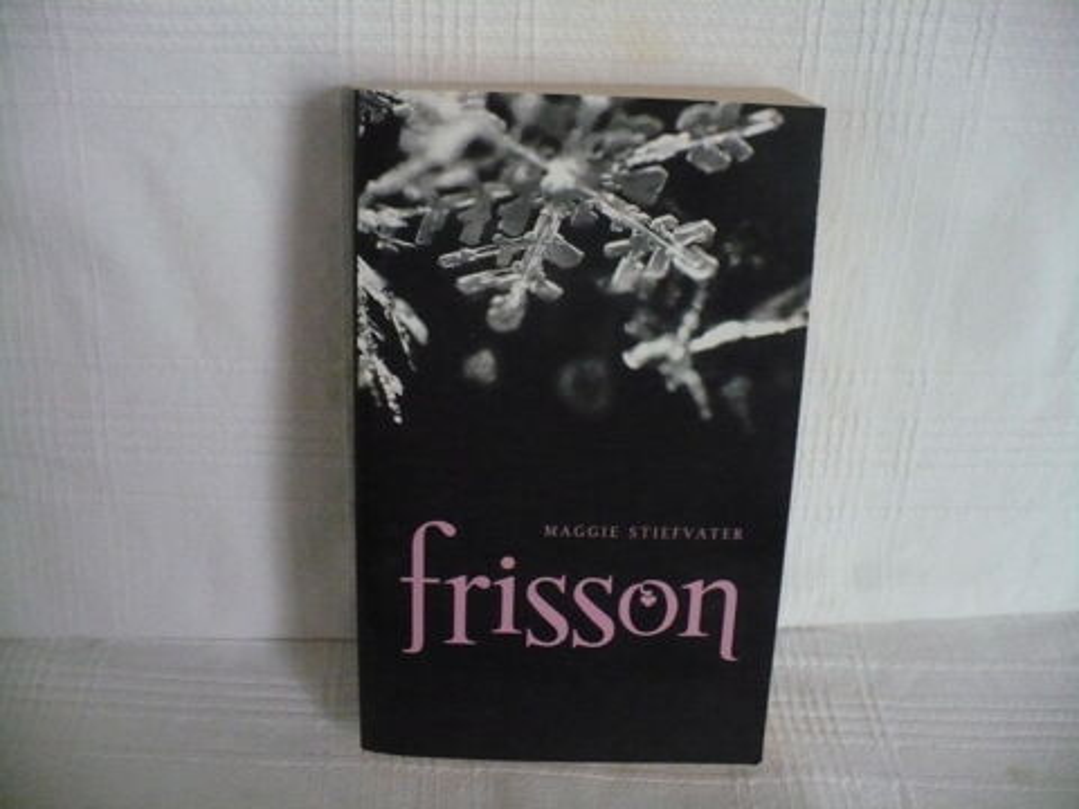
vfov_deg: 38.7
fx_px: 1153
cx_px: 540
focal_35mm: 37
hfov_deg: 50.1
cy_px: 404
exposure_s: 1/20
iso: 800
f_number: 2.8
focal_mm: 6.1
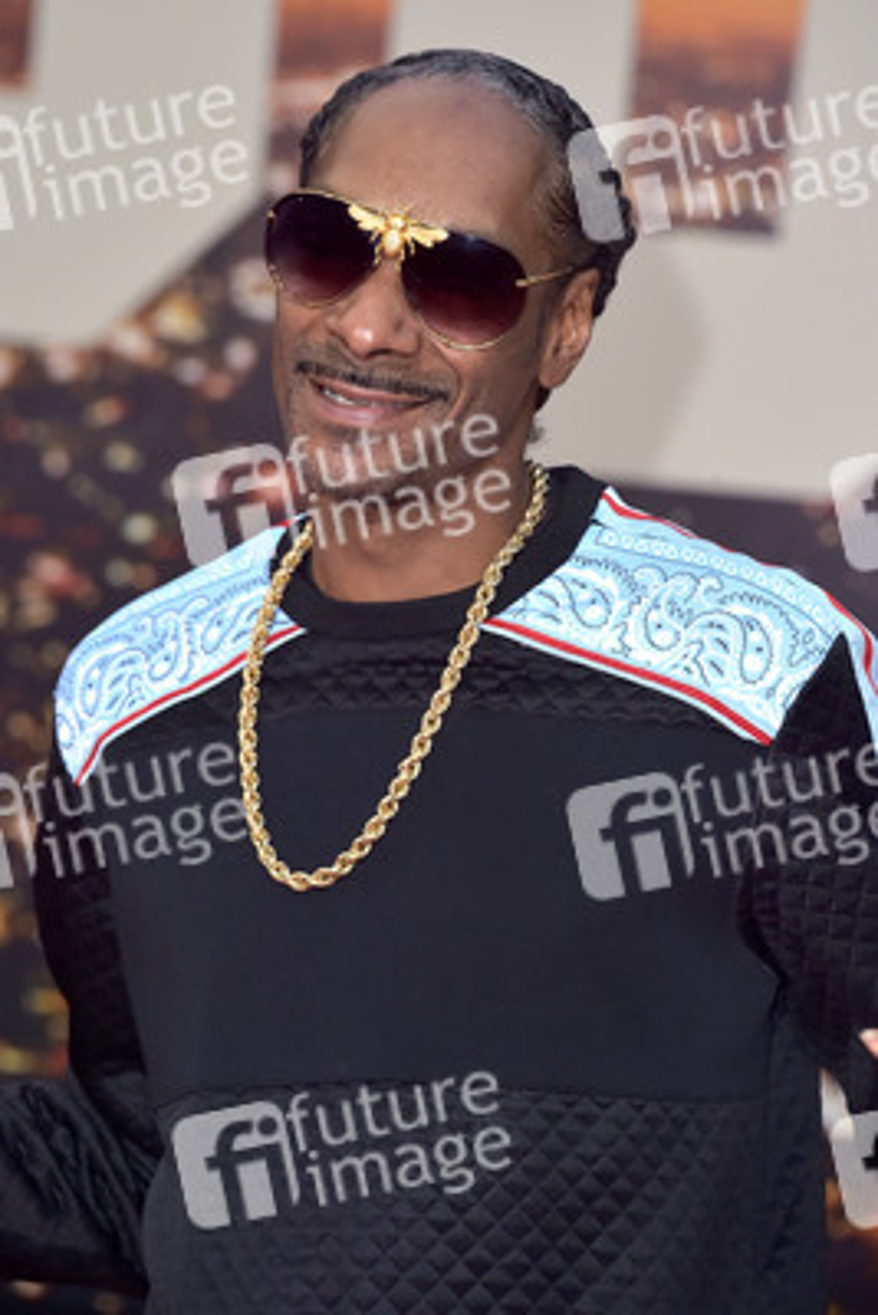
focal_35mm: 170
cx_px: 439
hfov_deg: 8.1
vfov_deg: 12.1
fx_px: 6213
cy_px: 658
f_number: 7.1
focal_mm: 170
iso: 800
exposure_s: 1/250
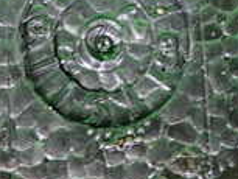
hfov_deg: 20.0
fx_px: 674
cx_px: 128
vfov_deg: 14.3
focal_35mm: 98
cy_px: -72
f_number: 2
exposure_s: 1/30
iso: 800
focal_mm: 4.5
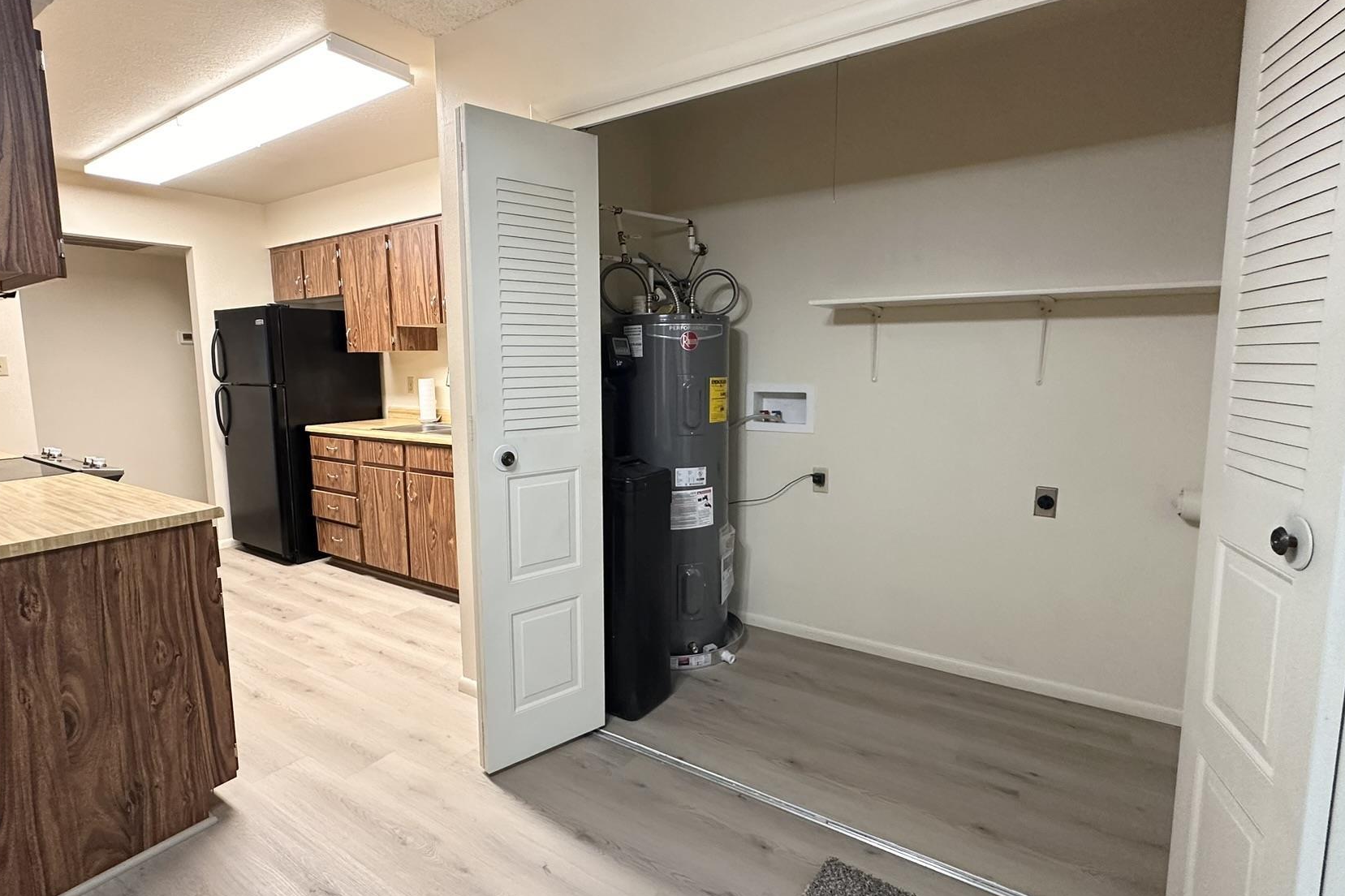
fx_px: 672
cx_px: 638
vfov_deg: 67.4
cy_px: 445
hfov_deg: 89.9
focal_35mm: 18
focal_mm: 2.22
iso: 250
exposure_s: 1/120
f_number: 2.2
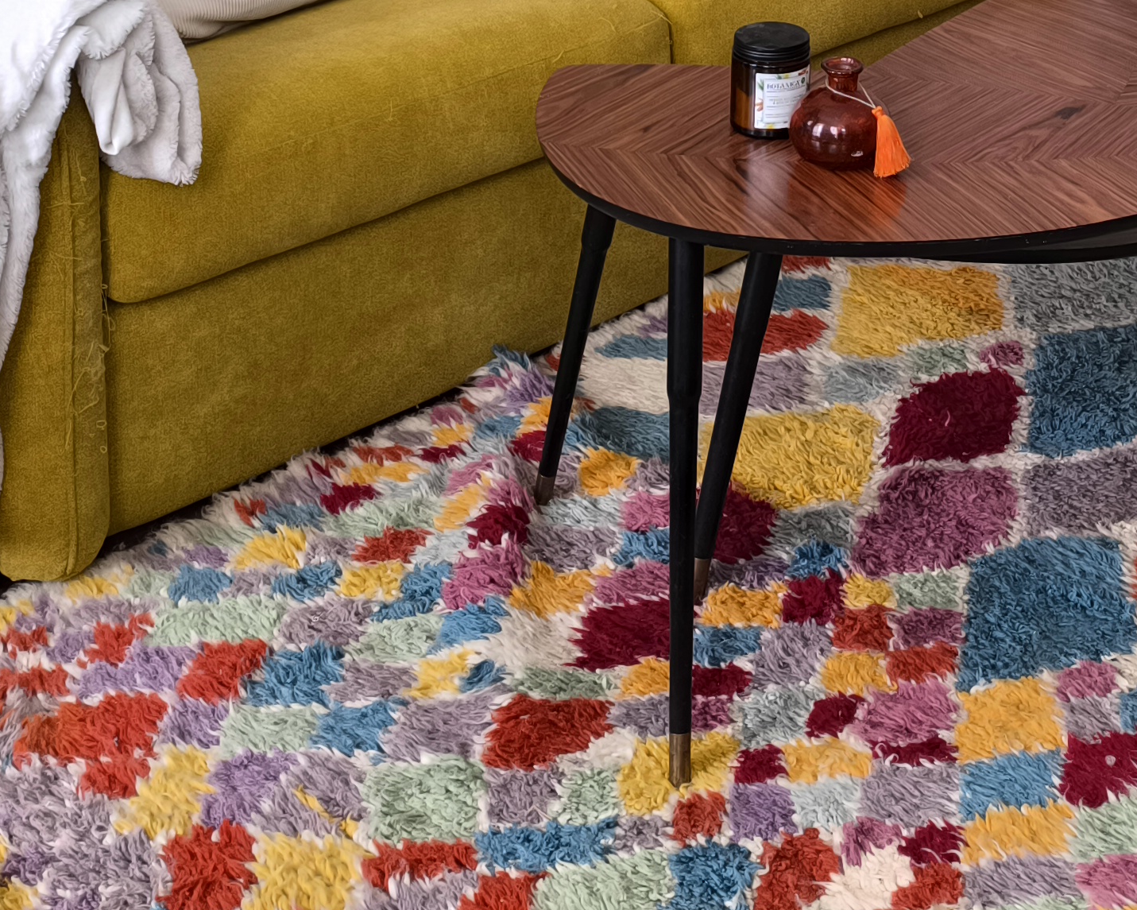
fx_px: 2154
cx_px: 954
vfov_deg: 21.7
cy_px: -246
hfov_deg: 28.7
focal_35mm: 64
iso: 500
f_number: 1.65
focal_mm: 6.14
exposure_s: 1/100
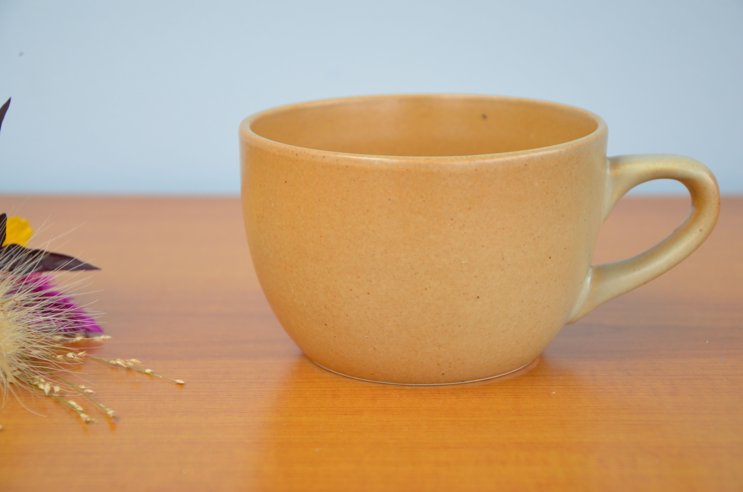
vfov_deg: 15.6
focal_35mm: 87
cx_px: 372
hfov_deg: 23.4
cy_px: 246
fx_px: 1792
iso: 560
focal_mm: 58
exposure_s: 1/125
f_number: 5.6
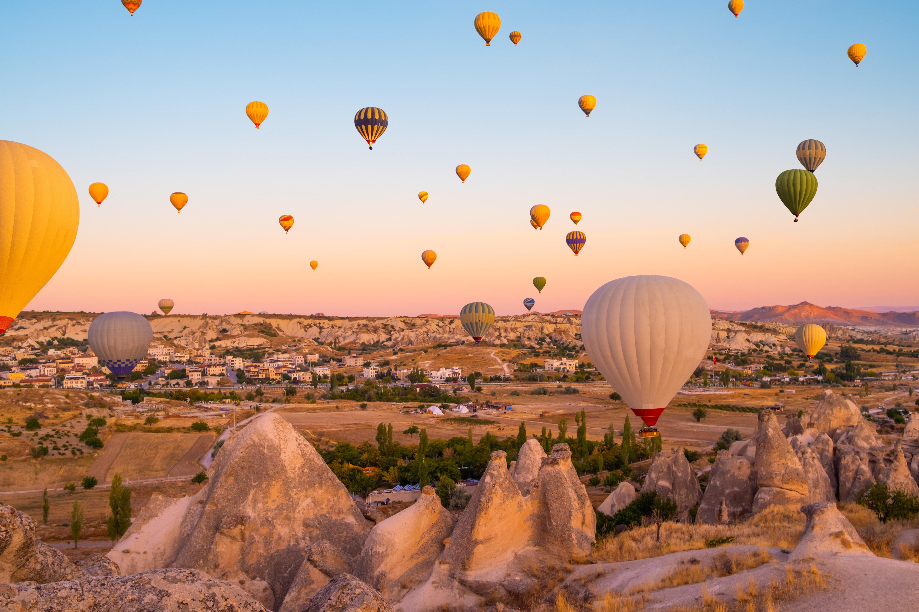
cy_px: 306
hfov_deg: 54.4
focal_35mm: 35
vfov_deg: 37.9
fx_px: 893
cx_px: 460
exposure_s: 1/125
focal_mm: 23
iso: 250
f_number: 5.6
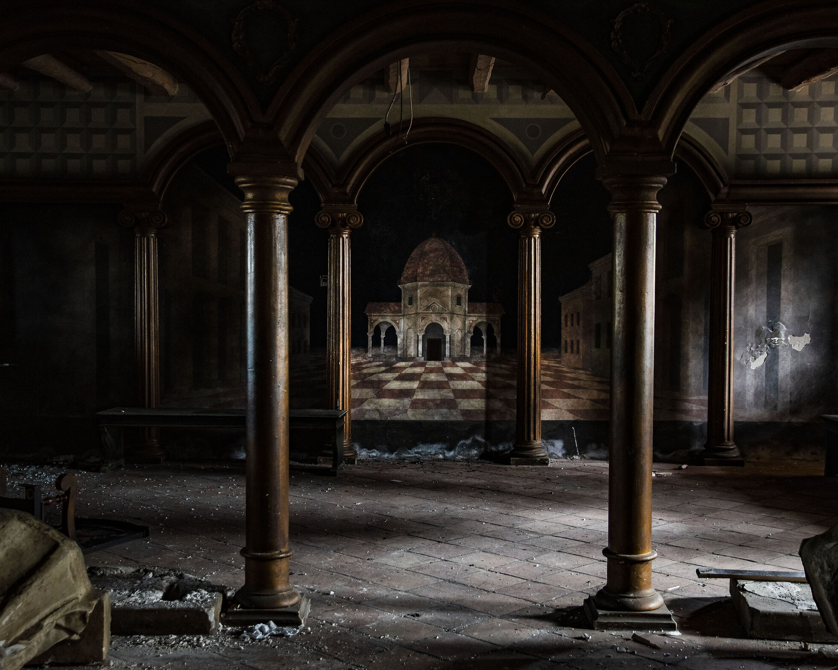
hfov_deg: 38.8
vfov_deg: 31.4
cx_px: 409
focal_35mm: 48
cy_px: 336
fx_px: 1190
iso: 1000
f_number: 4
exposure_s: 1/50
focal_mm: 42
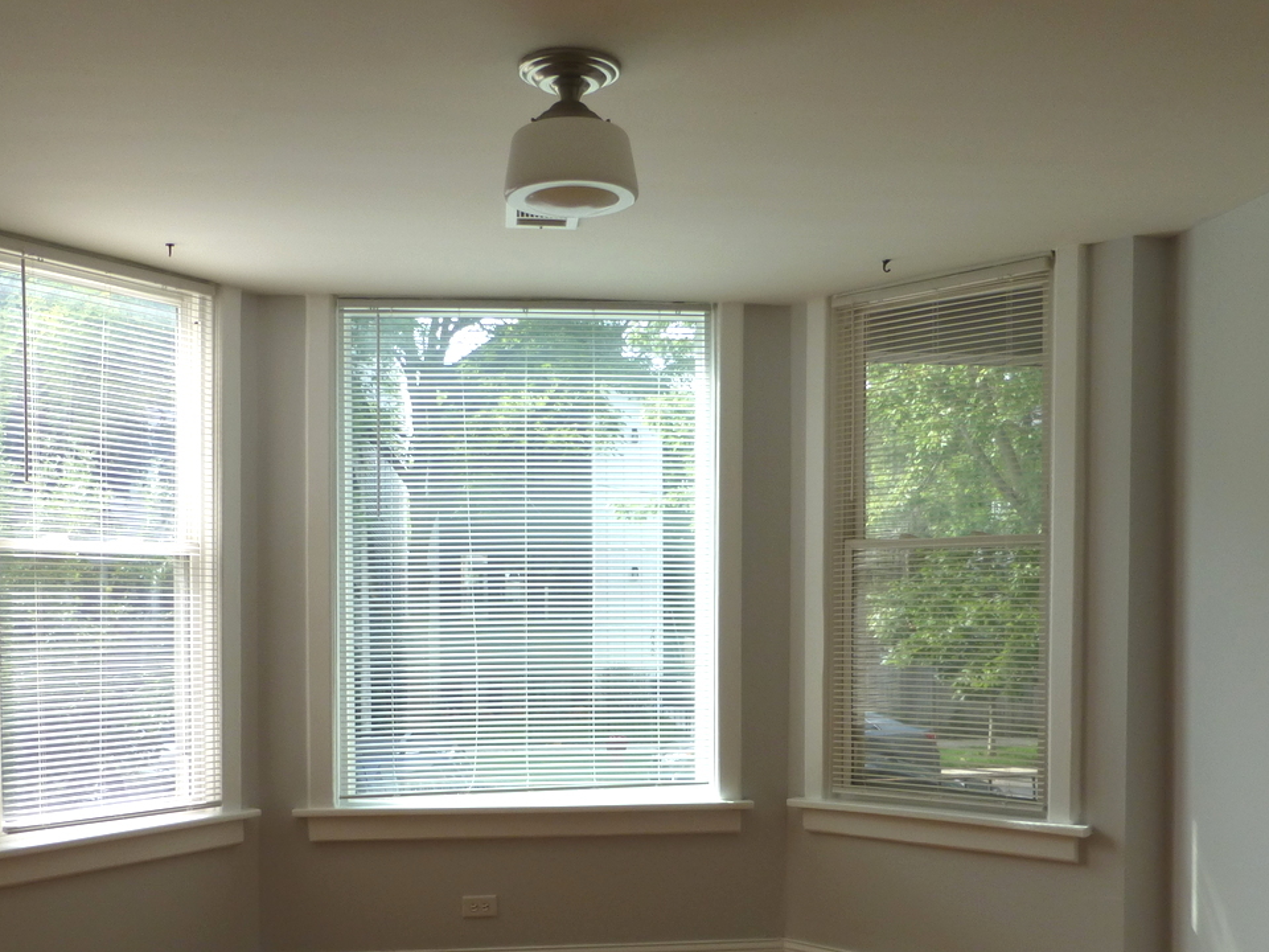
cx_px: 608
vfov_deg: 39.2
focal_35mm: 36
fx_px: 1320
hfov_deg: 51.3
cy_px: 636
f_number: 3.3
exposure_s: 1/200
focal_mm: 4.3
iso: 100
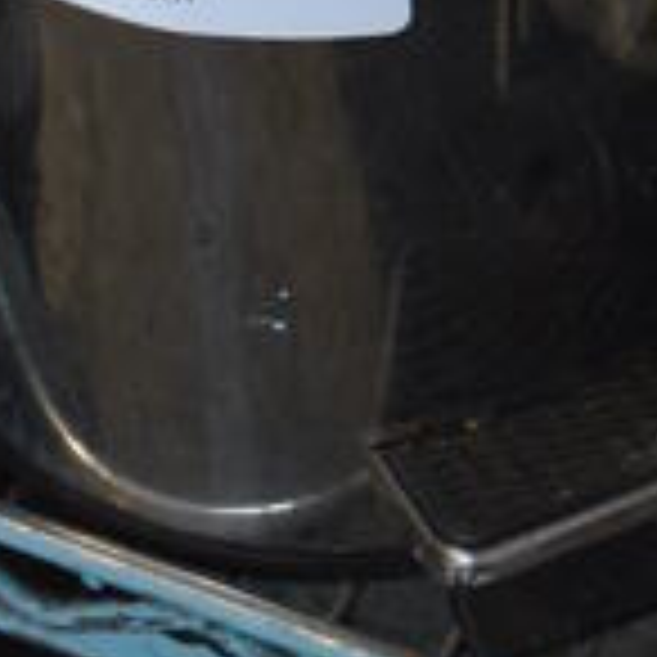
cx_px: 878
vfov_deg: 9.9
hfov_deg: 10.7
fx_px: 3414
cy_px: -839
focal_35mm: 159
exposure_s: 1/160
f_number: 3.5
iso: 800
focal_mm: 20
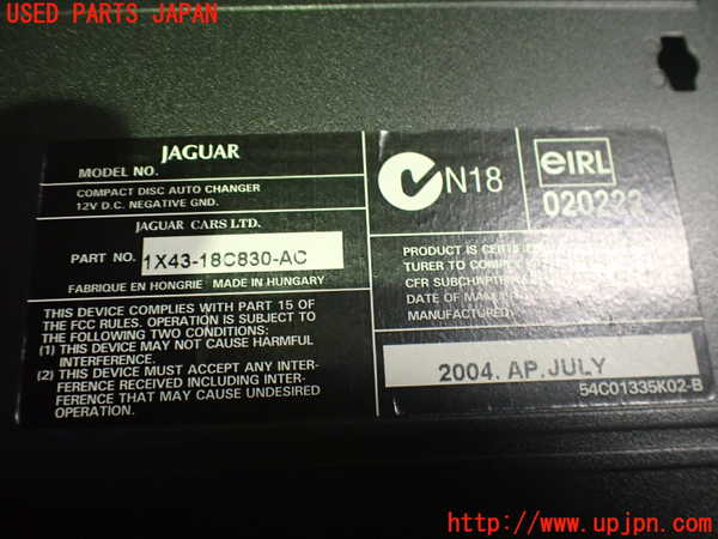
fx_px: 622
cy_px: 270
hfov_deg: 60.0
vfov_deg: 46.8
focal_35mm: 30
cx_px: 359
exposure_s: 1/40
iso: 800
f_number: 2.3
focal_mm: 5.4
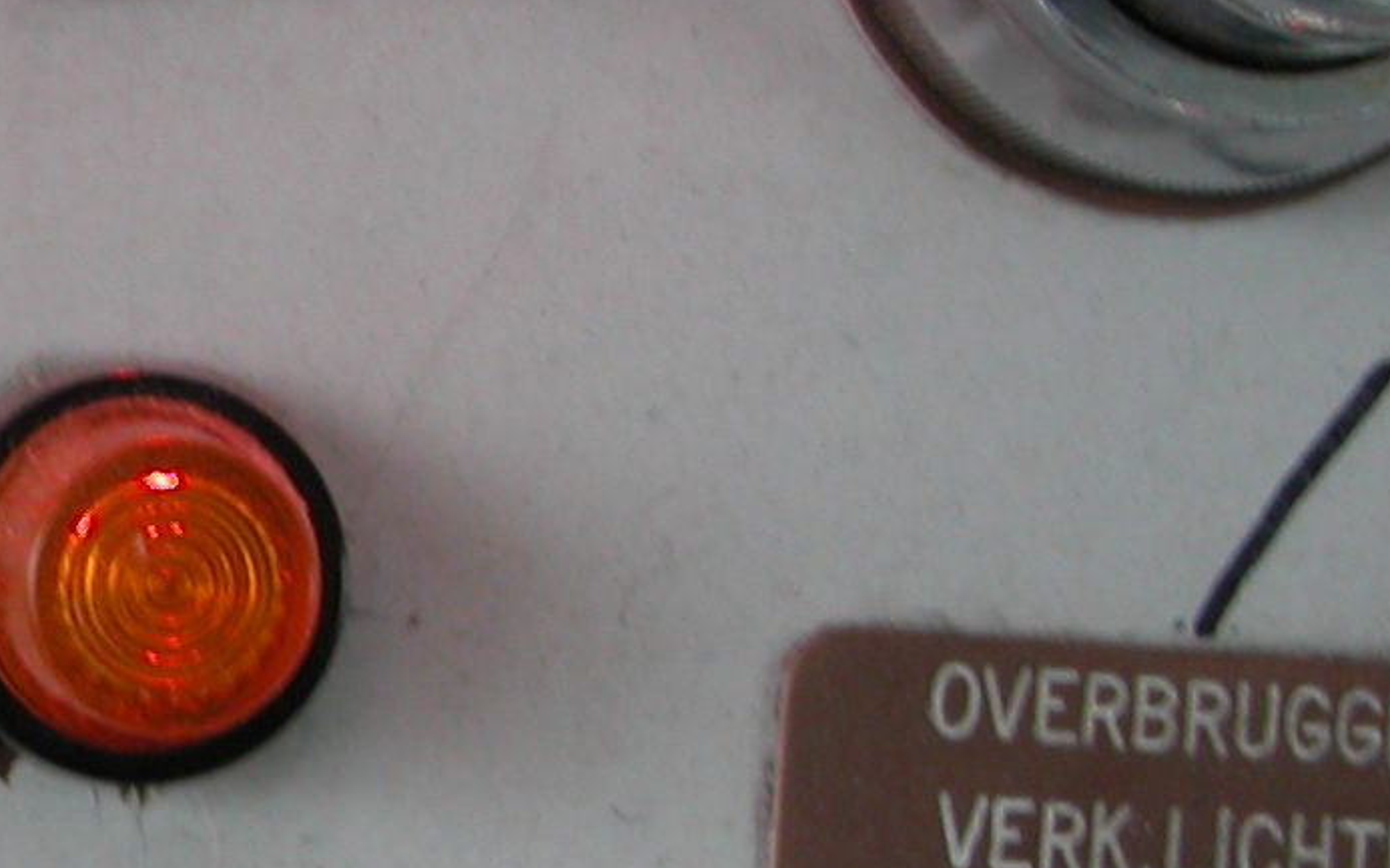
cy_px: 666
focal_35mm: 180
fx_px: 6818
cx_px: -457
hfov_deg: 11.3
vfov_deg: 7.3
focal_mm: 11.6
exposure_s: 1/16.2
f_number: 3
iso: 100
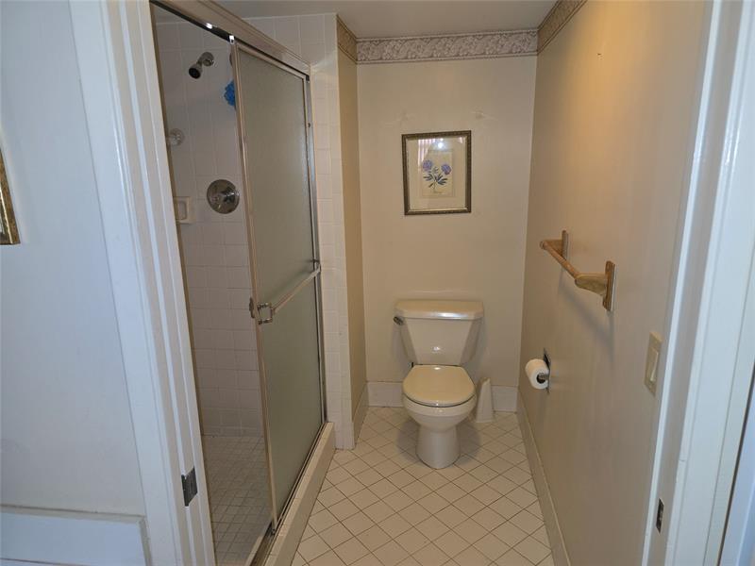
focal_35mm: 23
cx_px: 378
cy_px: 283
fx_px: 502
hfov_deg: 73.9
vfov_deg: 58.9
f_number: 1.7
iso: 100
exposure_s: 1/30
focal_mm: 6.3
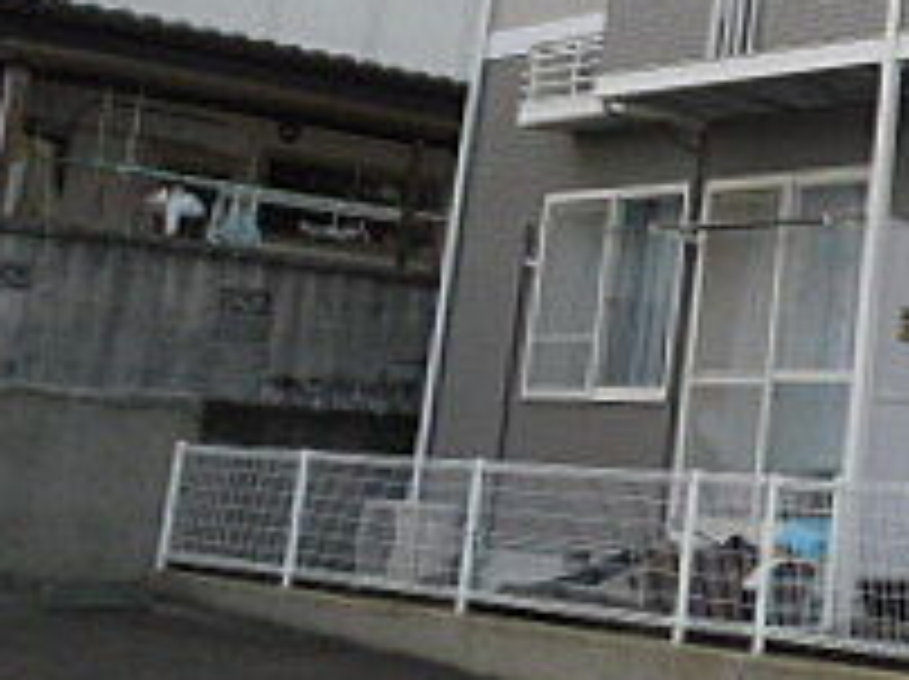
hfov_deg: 22.4
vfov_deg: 19.7
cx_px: 1323
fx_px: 1915
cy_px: 50
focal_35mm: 73
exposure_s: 1/500
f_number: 3
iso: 125
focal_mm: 4
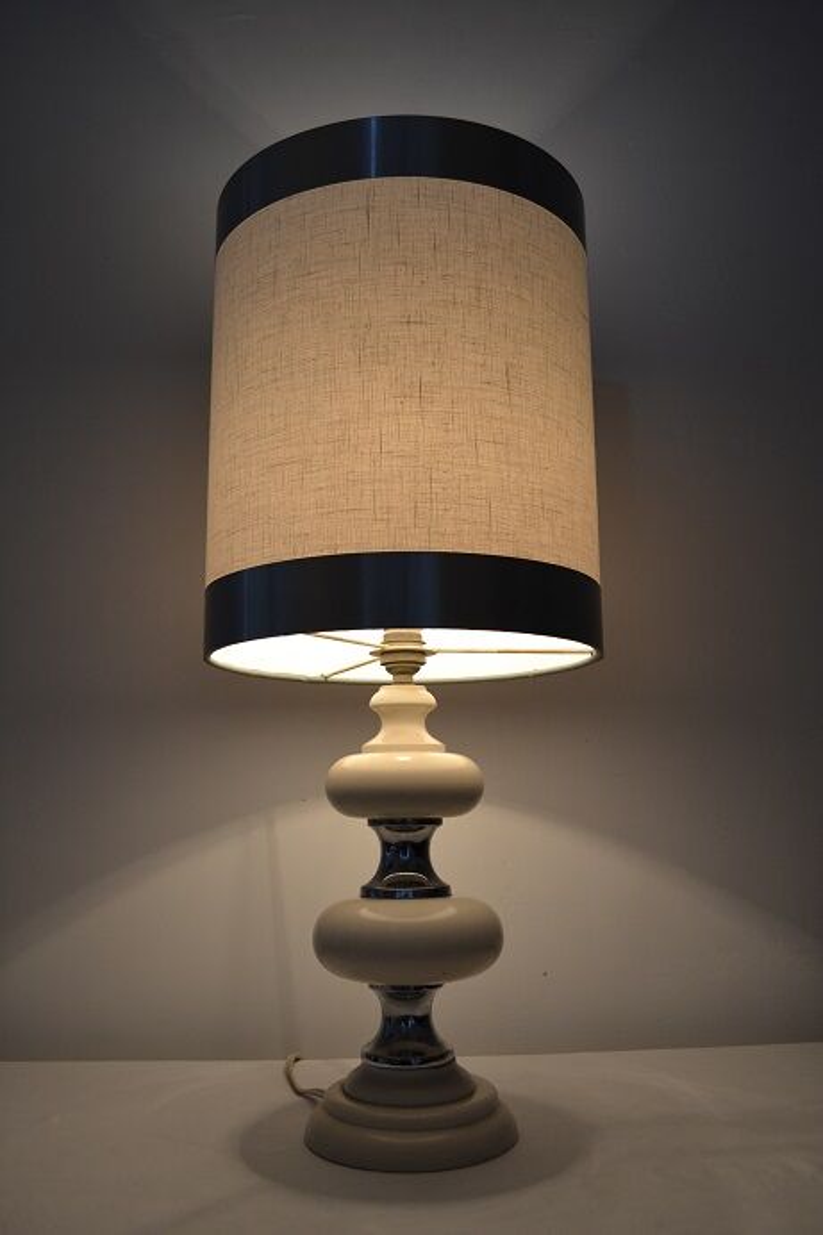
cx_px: 412
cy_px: 618
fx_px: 1029
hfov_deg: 43.6
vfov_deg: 61.9
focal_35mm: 30
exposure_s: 1/60
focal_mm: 20
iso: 400
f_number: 3.8
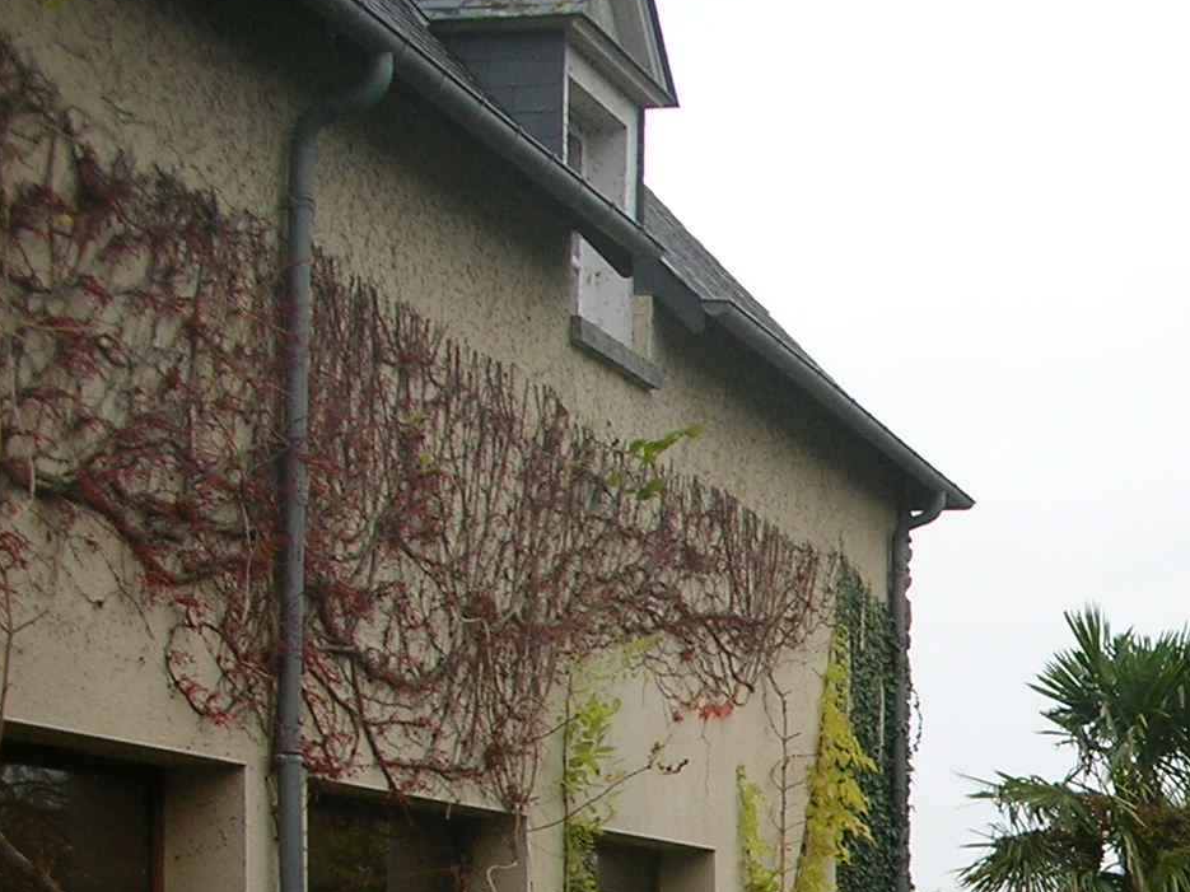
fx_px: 3334
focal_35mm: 97
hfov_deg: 18.7
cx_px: 1581
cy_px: 1035
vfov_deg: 14.8
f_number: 3
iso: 50
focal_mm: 5.8
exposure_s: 1/141
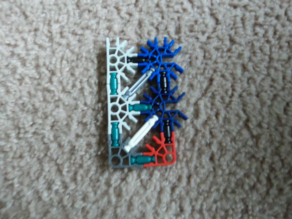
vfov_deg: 51.4
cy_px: 110
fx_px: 228
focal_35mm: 27
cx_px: 146
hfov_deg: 65.3
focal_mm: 4.9
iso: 320
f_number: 3.5
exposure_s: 1/8
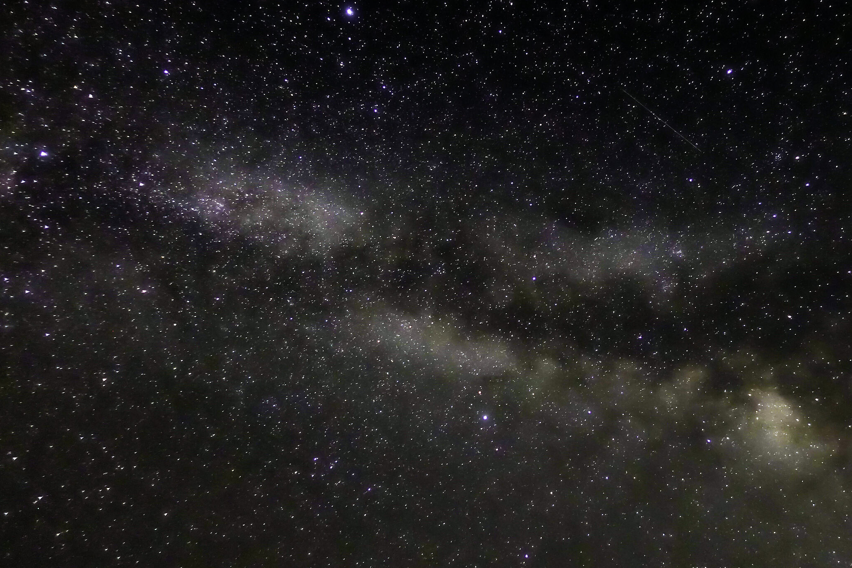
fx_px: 663
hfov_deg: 65.1
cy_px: 276
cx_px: 492
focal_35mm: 28
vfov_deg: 46.4
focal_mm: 8.8
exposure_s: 15
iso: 1600
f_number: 1.8
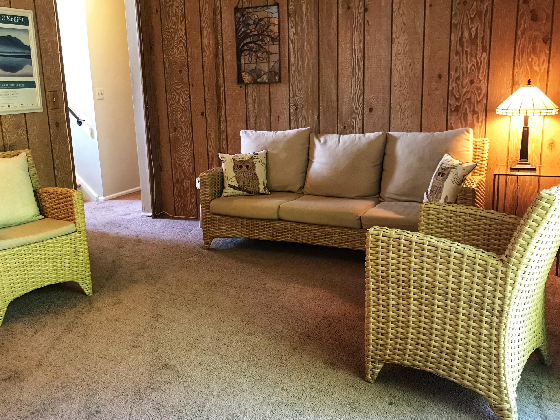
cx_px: 239
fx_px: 534
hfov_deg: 55.1
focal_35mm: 33
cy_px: 201
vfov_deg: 42.9
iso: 80
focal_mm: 3.99
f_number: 1.8
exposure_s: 1/15
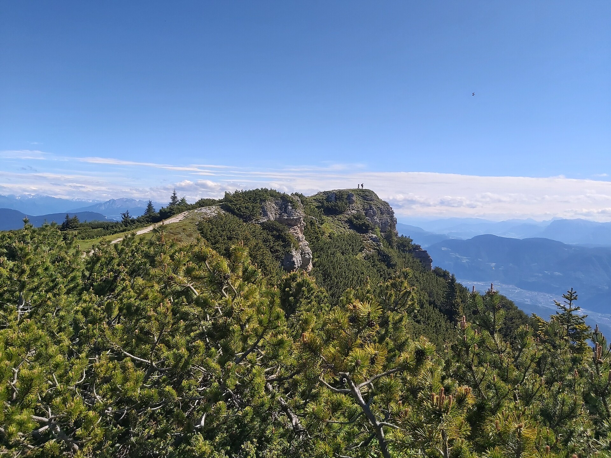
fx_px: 459
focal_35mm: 26
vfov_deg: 53.1
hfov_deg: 67.3
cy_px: 229
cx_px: 306
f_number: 1.7
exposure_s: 1/3335
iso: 64
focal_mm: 3.92
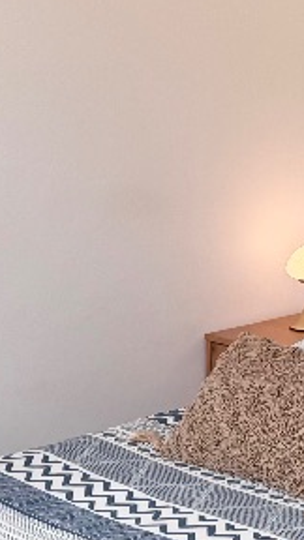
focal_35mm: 109
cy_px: 43
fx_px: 1562
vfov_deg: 19.2
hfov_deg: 10.4
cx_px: 559
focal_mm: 6.76
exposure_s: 1/331
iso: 80
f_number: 1.78
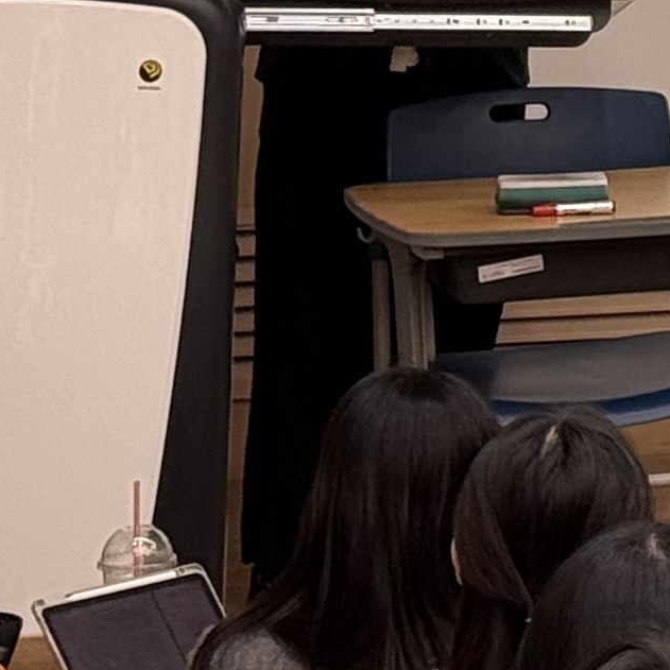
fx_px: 5934
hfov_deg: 6.2
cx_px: 1466
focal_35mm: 271
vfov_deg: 6.3
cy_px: -554
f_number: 1.78
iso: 64
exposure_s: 1/120
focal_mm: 6.76
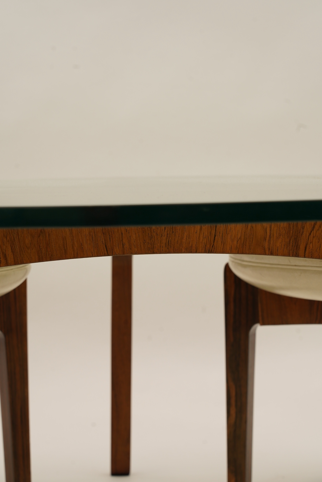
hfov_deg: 13.0
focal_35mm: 105
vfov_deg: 19.5
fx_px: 1408
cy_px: 241
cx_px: 161
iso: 800
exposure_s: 1/125
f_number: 8
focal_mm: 105
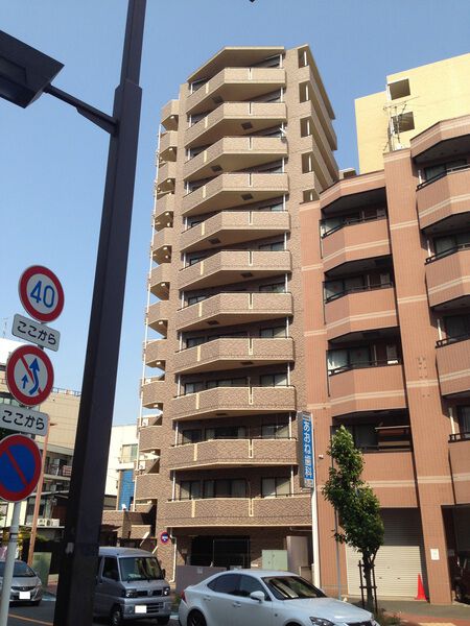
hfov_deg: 42.9
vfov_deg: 55.4
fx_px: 597
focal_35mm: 33
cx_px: 235
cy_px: 313
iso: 50
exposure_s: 1/1085
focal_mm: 4.12
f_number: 2.4
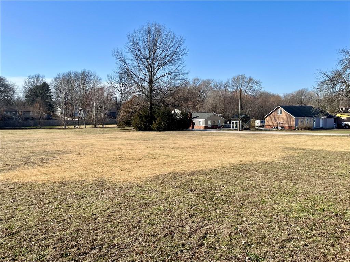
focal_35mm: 26
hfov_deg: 67.3
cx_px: 175
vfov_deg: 53.1
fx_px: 263
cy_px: 131
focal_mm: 5.1
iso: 50
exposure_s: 1/2899
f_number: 1.6
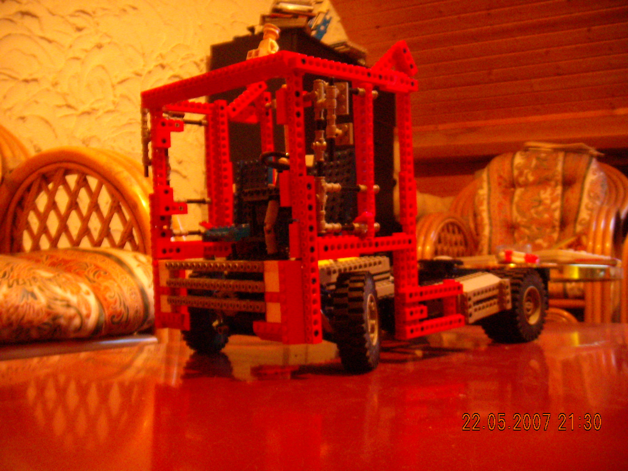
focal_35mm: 38
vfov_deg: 37.7
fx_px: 689
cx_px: 314
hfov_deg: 49.0
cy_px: 236
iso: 400
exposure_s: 1/1.62
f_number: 3.5
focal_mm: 6.4
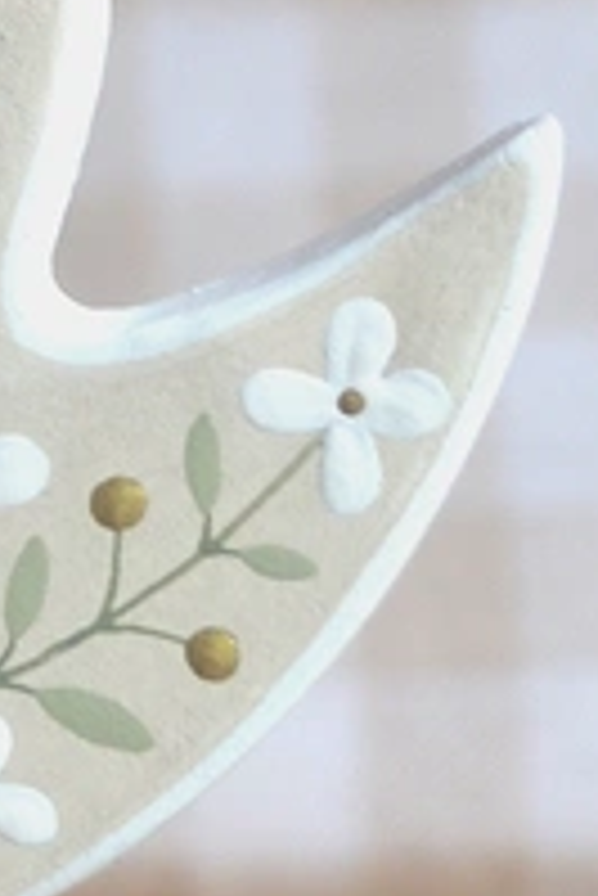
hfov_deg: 7.5
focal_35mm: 179
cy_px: -5
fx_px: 4452
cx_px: -333
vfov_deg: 11.4
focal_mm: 24
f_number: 4
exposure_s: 1/60
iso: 400
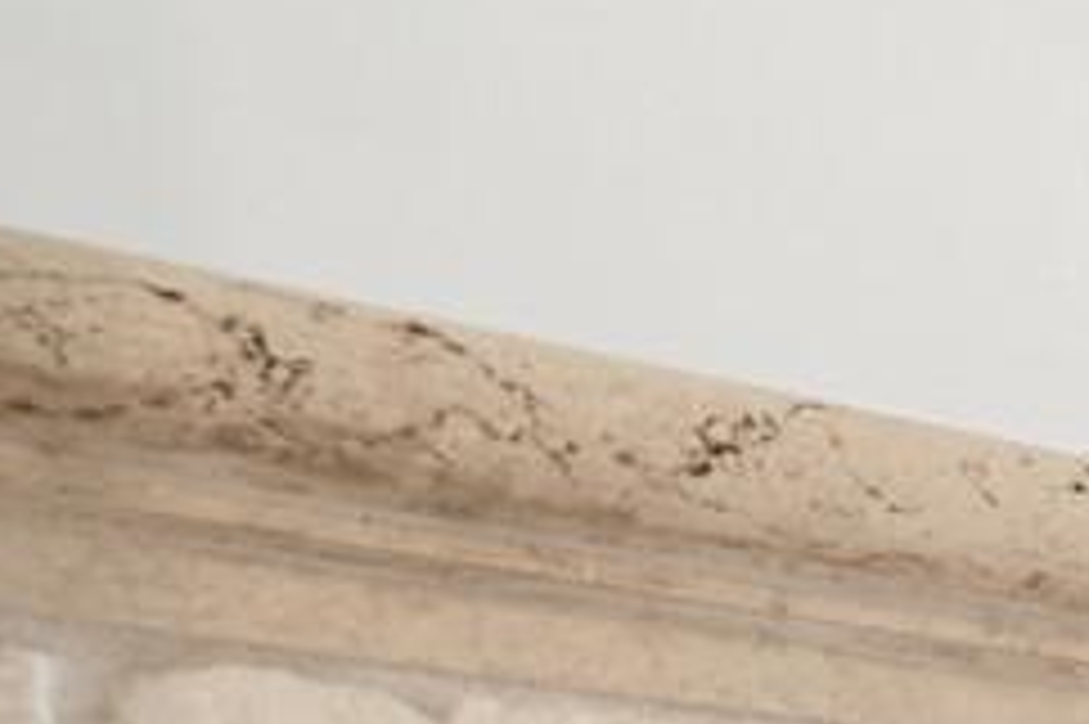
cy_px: 1354
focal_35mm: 99
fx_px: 2993
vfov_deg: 12.5
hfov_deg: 11.5
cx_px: 3262
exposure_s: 1/4
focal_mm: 16
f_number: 10
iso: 400
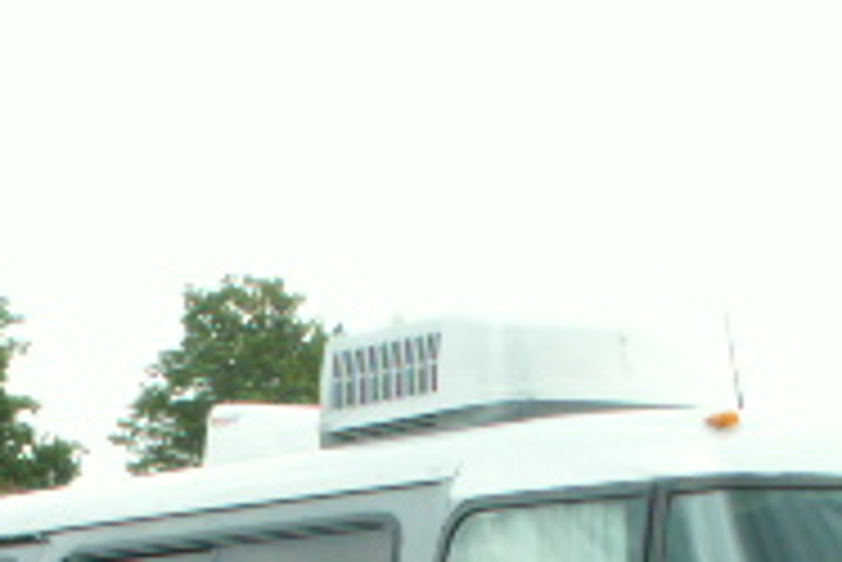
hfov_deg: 14.7
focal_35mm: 139
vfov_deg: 9.5
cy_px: 980
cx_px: 585
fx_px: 3253
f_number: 7.1
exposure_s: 1/30
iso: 50
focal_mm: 6.45
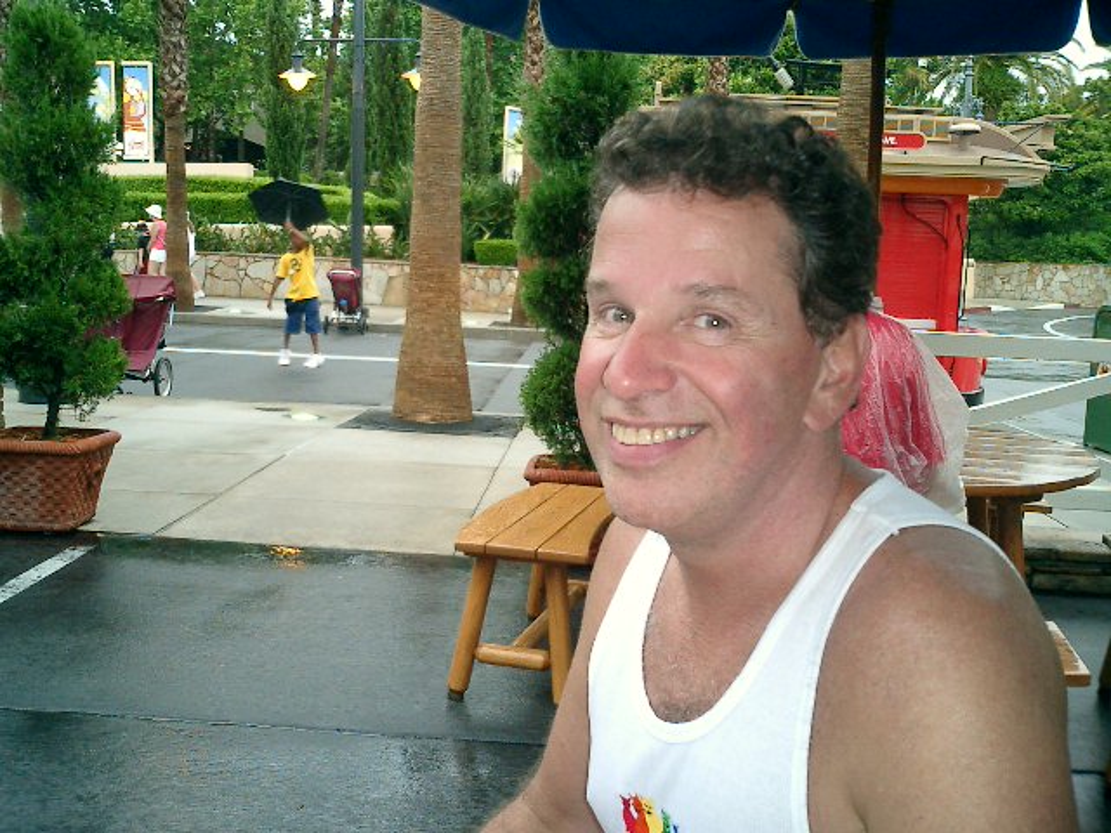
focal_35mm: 36
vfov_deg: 39.7
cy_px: 416
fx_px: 1155
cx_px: 556
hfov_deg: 51.4
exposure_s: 1/30
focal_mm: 7.5
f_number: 3.2
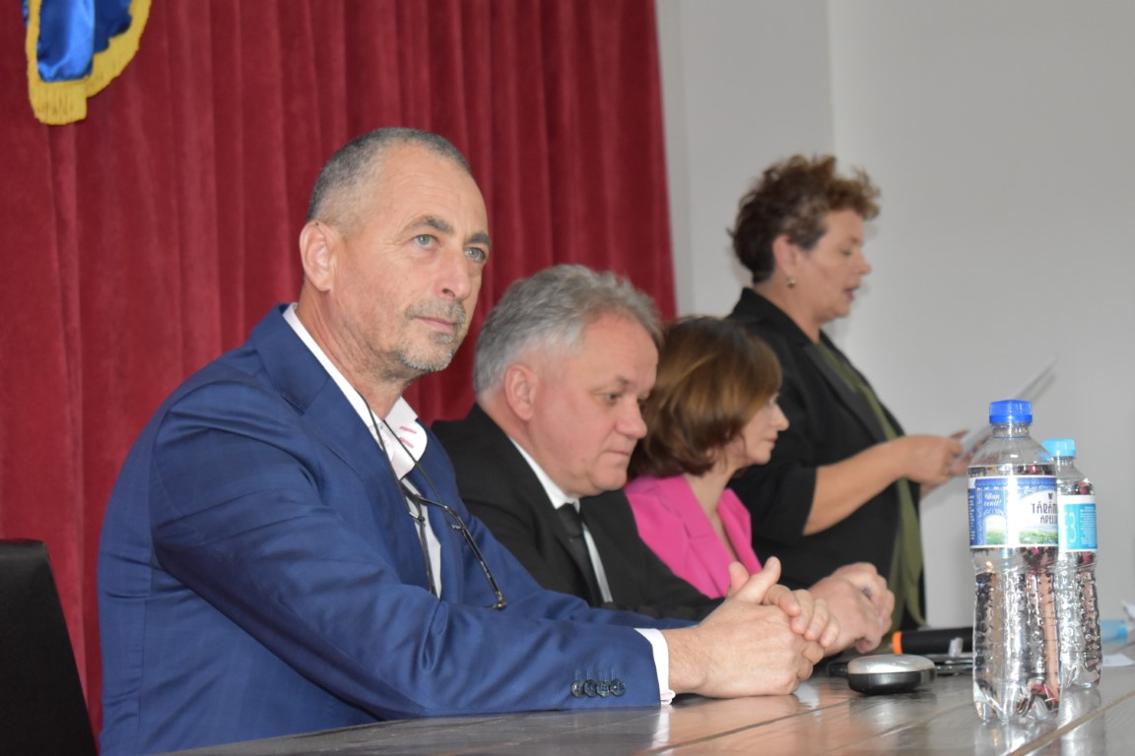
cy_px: 378
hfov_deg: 24.6
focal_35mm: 82
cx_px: 568
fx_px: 2601
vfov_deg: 16.6
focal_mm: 55
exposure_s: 1/60
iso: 2200
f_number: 5.6
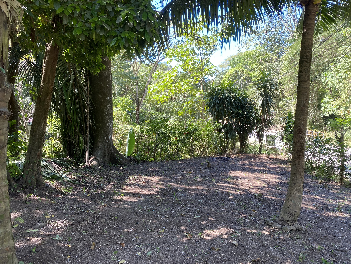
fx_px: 264
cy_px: 132
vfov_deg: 53.1
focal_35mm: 26
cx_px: 176
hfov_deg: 67.3
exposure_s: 1/124
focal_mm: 4.25
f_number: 1.8
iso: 32
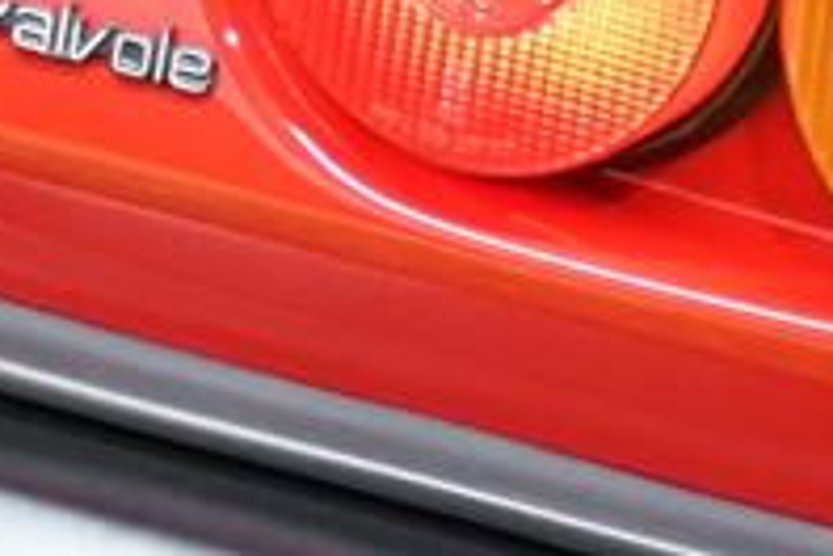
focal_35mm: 271
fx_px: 6270
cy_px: -107
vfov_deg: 5.1
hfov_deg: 7.5
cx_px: -433
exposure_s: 1/60
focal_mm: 28
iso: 2000
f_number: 4
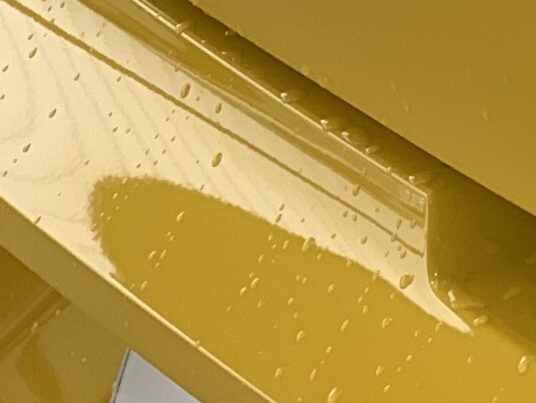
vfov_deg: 5.8
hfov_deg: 7.5
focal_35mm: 248
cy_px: -536
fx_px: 3841
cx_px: 1231
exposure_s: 1/122
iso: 80
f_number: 2.4
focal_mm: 6
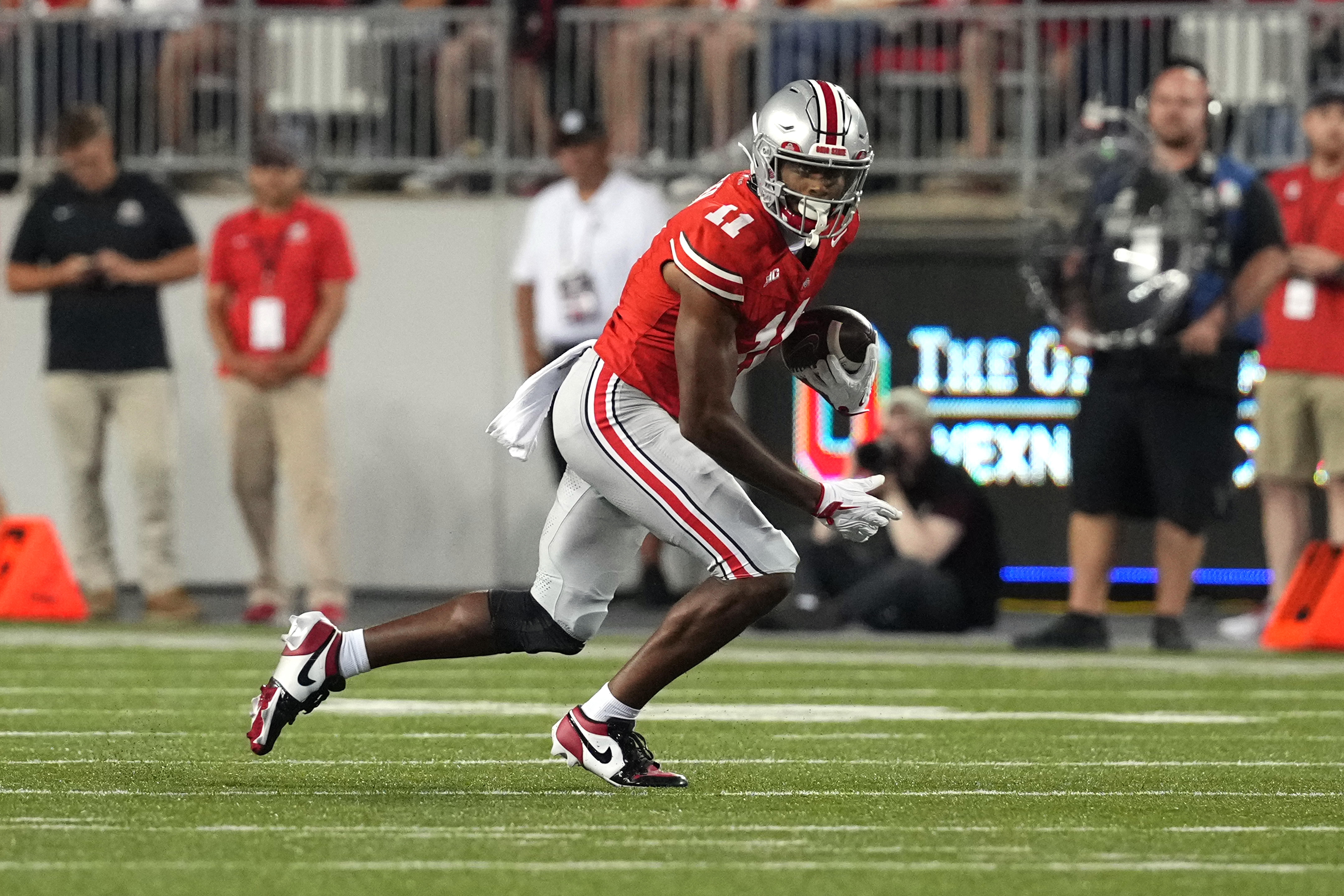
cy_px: 448
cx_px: 672
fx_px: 16799
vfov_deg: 3.1
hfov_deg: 4.6
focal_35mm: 450
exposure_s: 1/2500
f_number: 3.2
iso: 4000
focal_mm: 300
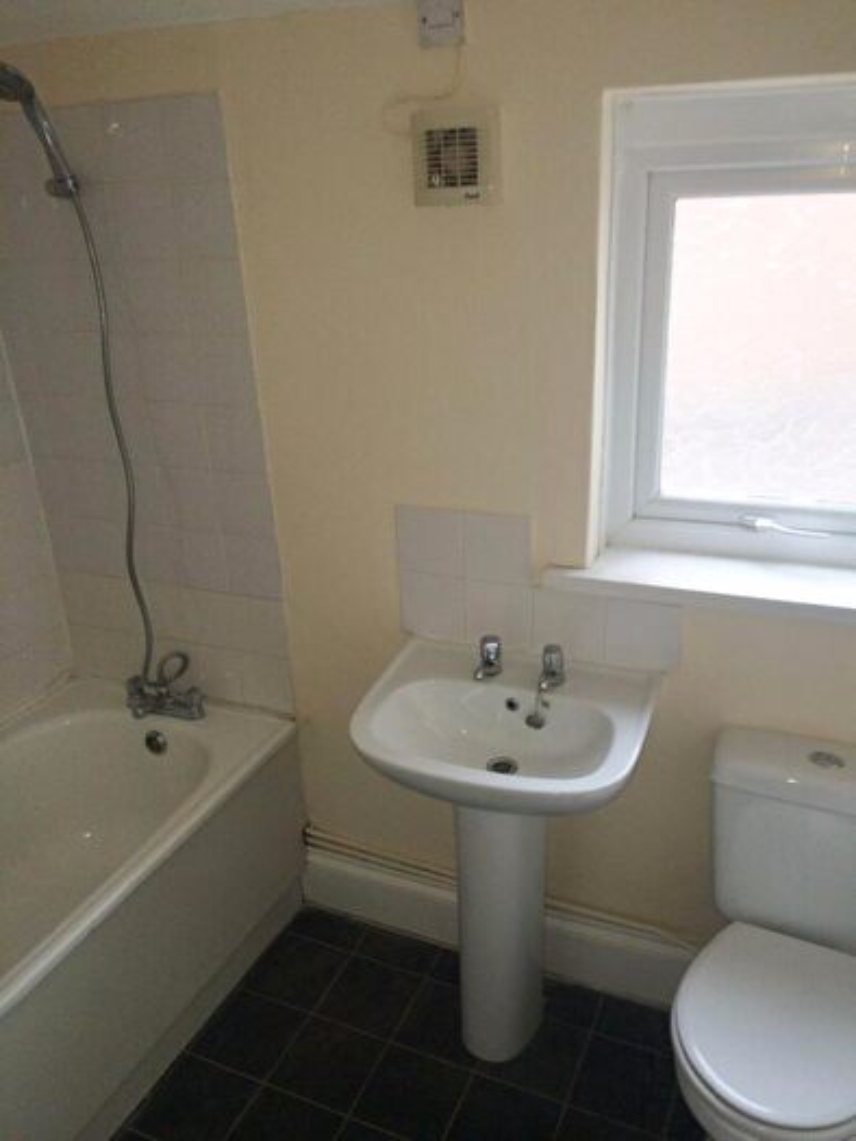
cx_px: 428
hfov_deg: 48.2
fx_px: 956
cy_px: 570
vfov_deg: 61.6
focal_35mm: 29
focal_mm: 4.15
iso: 40
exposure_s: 1/33
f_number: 2.2
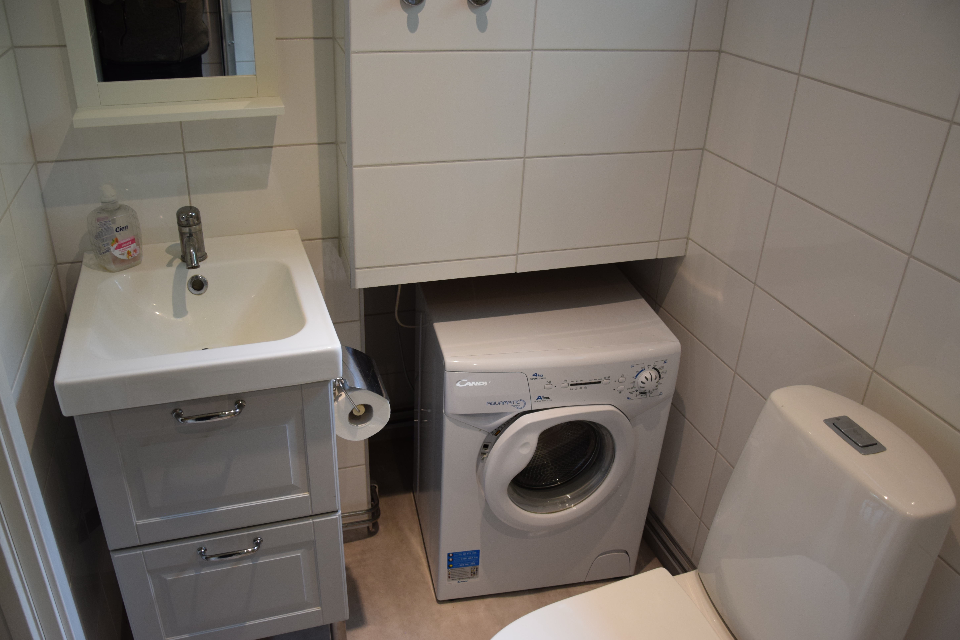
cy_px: 317
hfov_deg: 65.5
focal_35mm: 28
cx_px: 465
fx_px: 747
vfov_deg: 46.4
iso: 500
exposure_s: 1/60
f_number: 4
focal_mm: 18
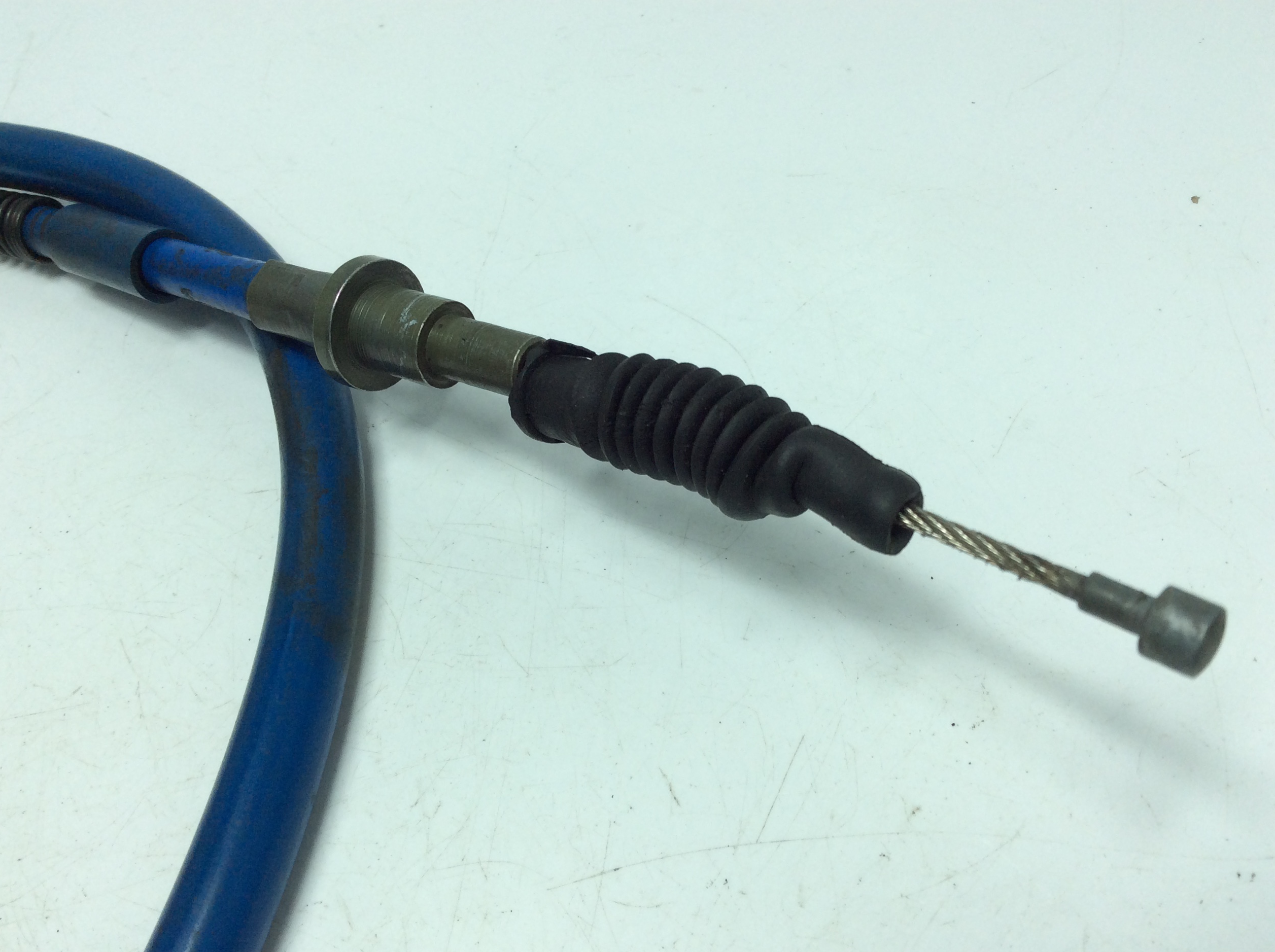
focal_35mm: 33
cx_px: 619
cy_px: 489
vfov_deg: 42.8
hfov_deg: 55.4
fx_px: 1214
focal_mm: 3.3
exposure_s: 1/545
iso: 32
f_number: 2.4
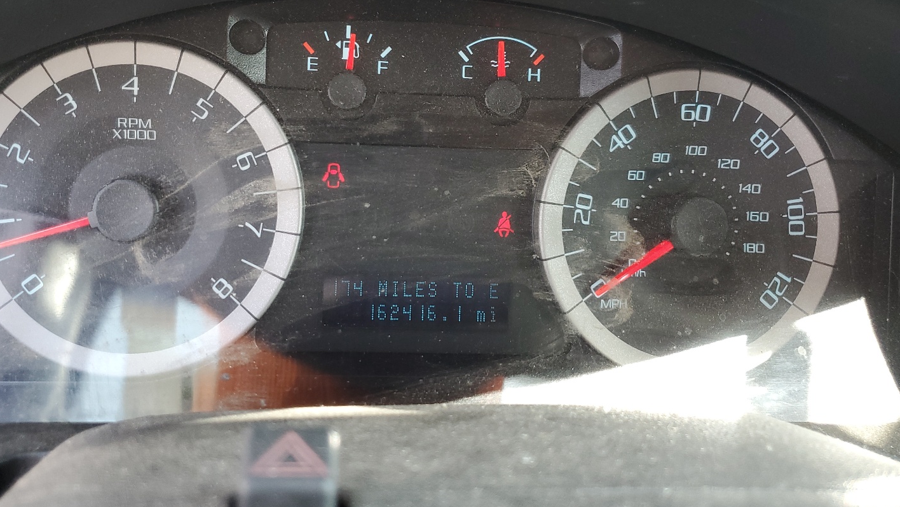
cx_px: 399
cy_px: 144
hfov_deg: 60.8
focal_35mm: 32
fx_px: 764
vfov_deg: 36.1
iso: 77
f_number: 1.5
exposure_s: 1/120
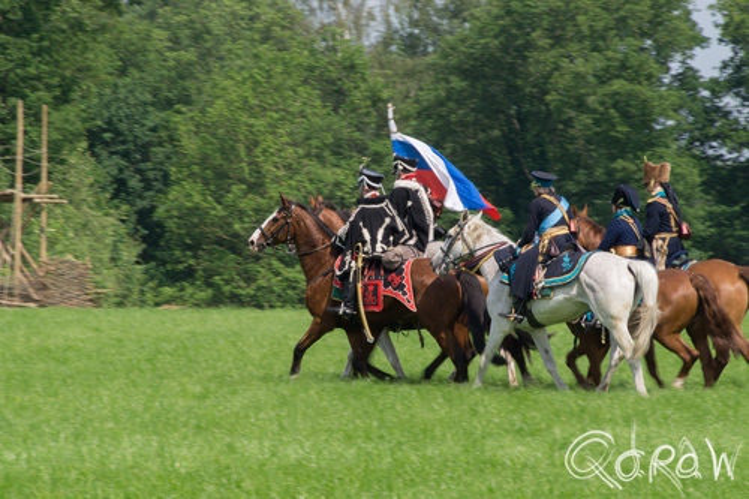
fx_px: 6239
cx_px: 374
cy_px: 250
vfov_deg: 4.6
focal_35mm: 300
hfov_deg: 6.9
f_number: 20
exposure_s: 1/40
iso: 100
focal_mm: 200
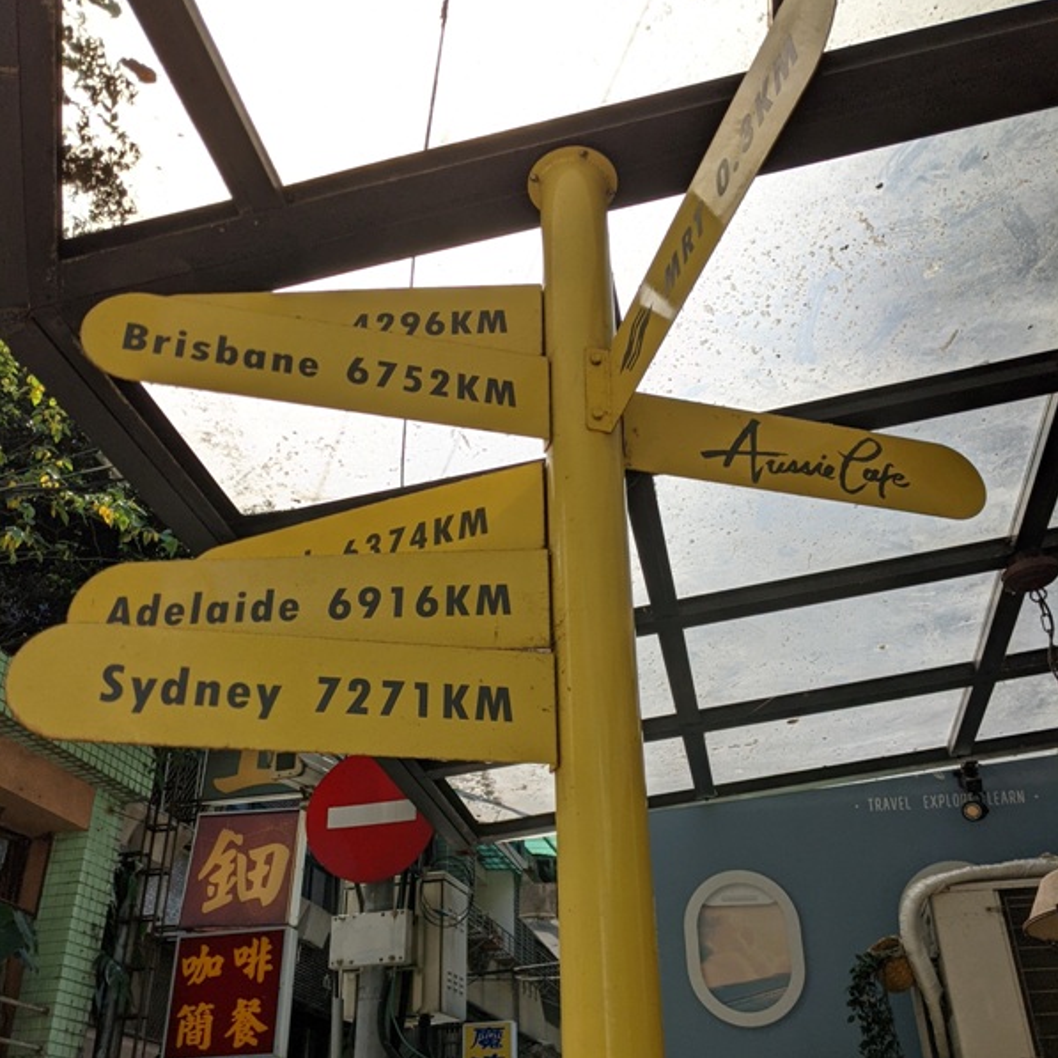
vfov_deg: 50.9
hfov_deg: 51.1
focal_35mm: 32
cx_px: 530
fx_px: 1107
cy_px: 604
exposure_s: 1/4673
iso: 51
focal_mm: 4.38
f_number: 1.73
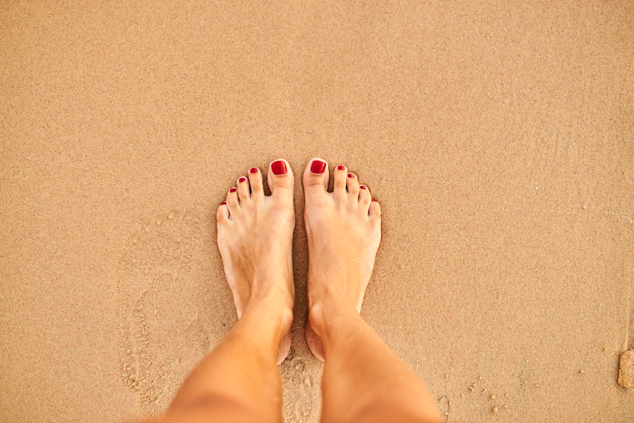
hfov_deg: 39.6
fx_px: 881
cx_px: 317
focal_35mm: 50
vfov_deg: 27.0
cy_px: 212
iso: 320
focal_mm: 50
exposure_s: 1/125
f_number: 2.5
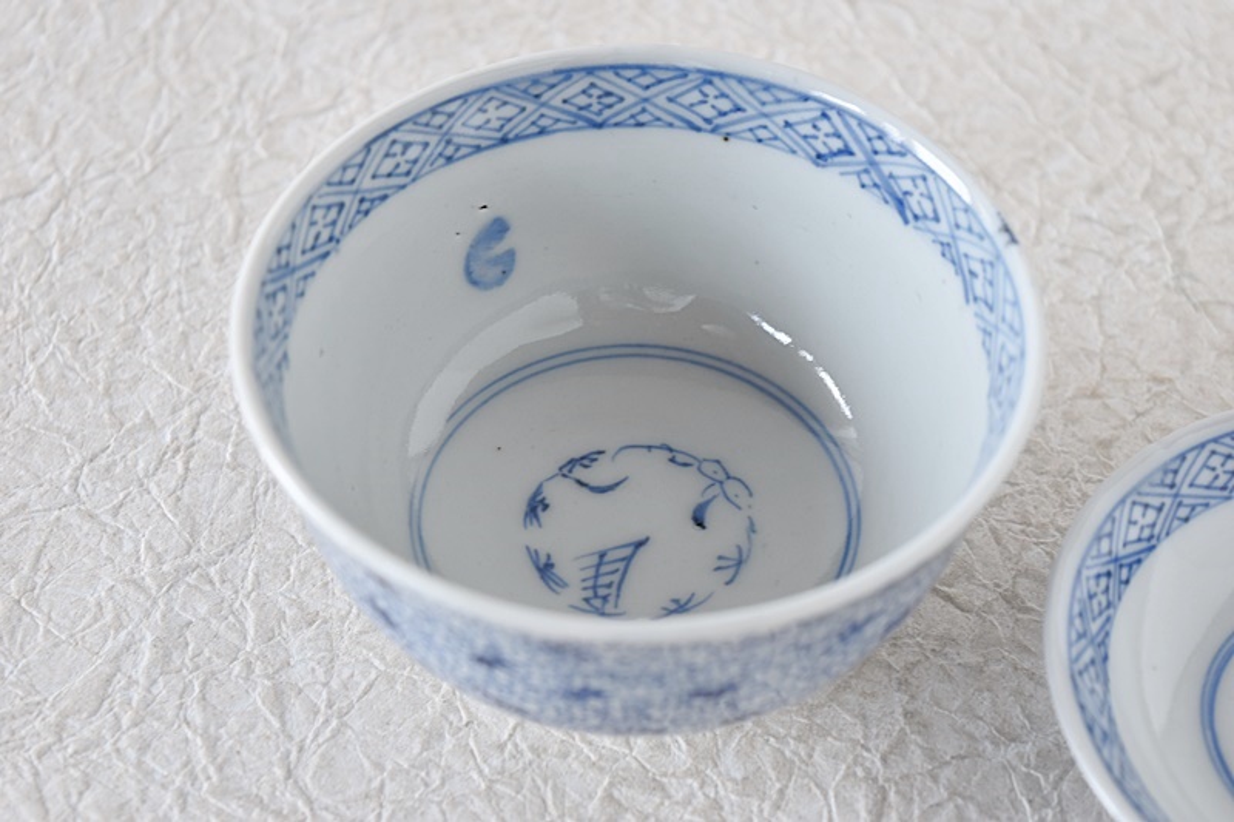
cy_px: 411
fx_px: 2827
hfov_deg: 24.6
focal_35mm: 82
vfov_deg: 16.5
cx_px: 617
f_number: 5.6
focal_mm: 55
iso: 400
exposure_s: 1/10
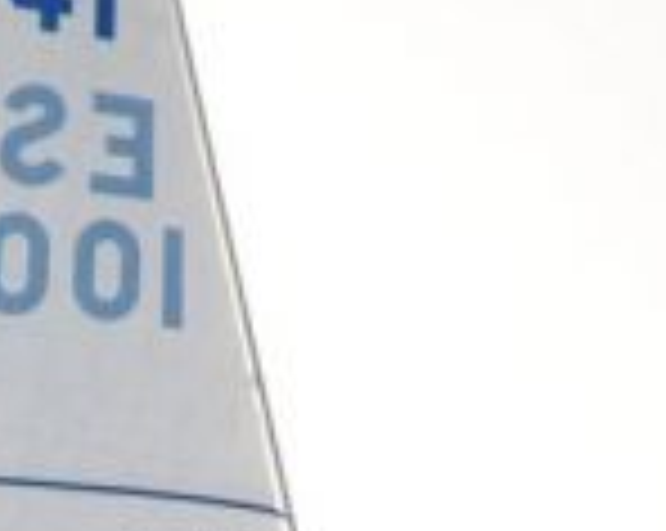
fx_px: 26330
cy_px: 1087
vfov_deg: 1.2
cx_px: -423
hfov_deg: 1.4
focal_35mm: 1338
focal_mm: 175
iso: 400
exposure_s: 1/1000
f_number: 5.3
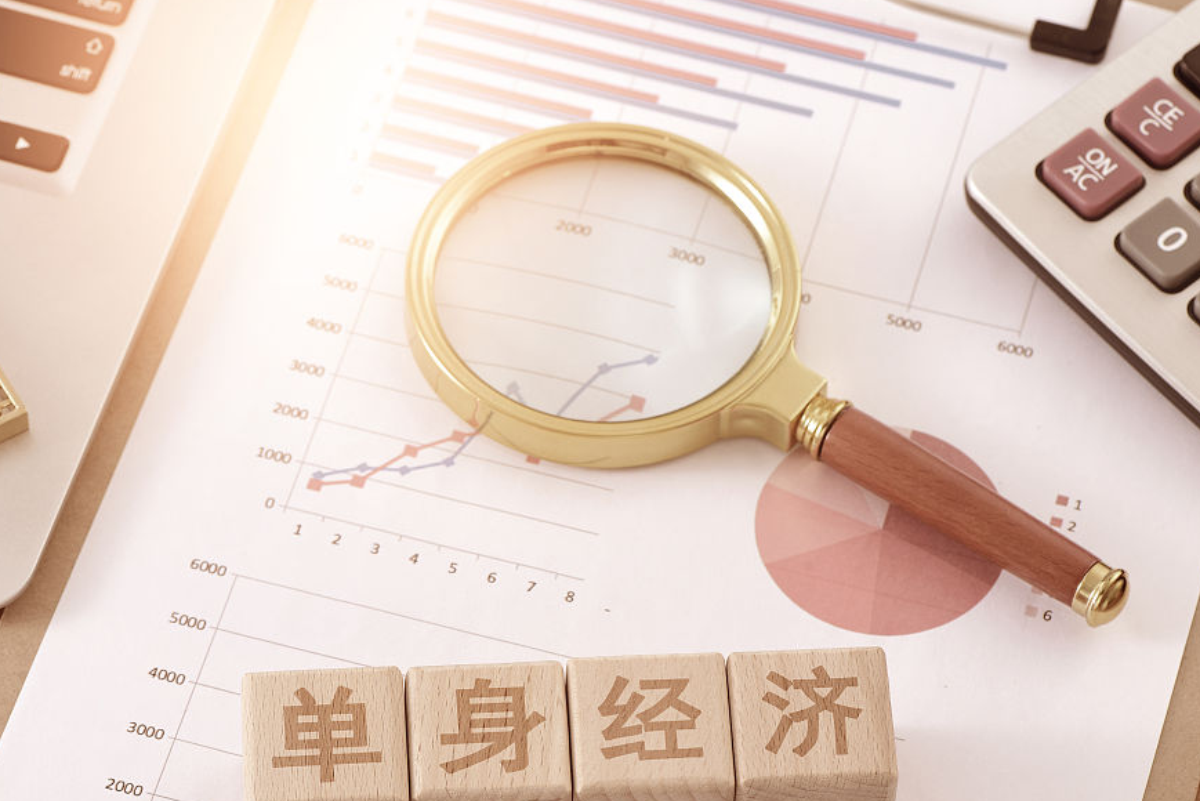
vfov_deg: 9.5
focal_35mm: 145
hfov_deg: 14.1
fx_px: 4835
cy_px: 467
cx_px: 568
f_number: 11
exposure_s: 1/160
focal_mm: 105
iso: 160
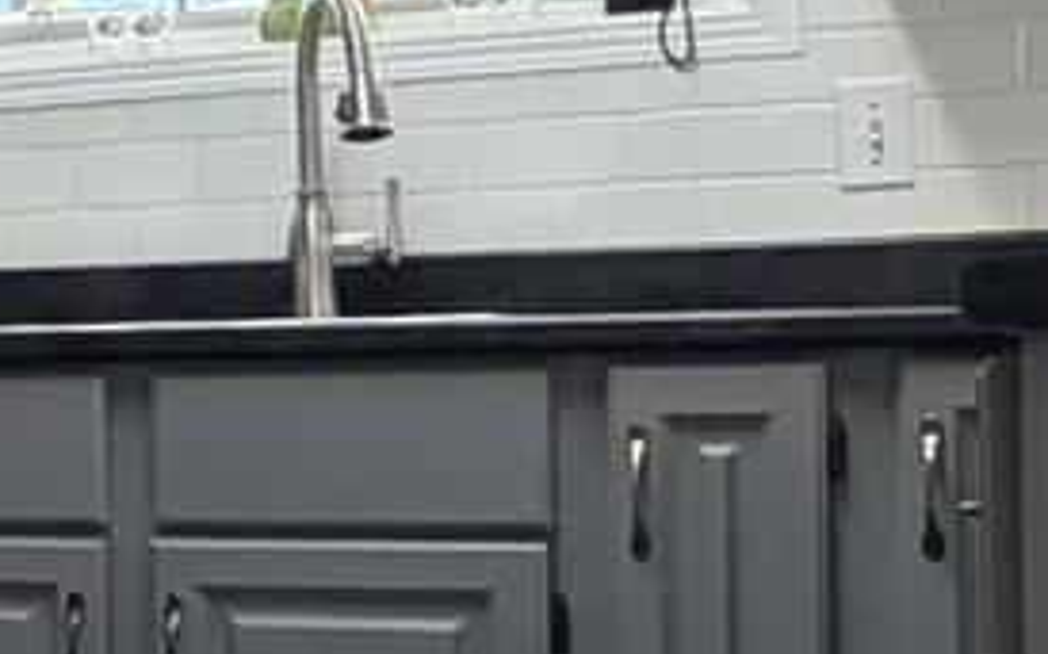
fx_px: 3169
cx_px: -922
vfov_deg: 11.8
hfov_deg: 15.6
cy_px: 379
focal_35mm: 111
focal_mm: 2.22
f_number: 2.2
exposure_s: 1/121
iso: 200
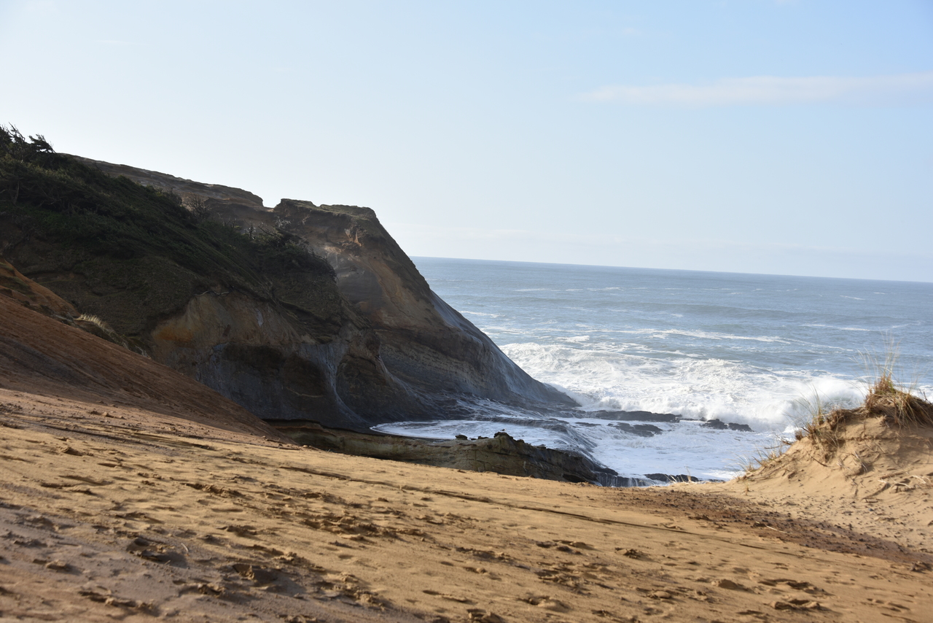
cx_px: 466
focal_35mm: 70
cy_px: 312
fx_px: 1814
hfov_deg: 28.8
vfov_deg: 19.5
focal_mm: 70
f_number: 8
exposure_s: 1/250
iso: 100
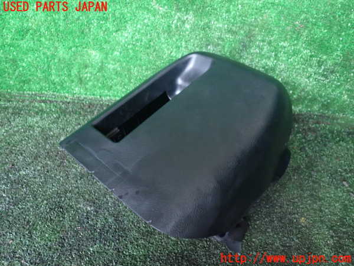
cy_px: 133
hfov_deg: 60.0
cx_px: 177
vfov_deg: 46.8
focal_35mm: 30
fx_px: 307
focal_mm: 5.4
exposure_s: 1/15
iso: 800
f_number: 2.3
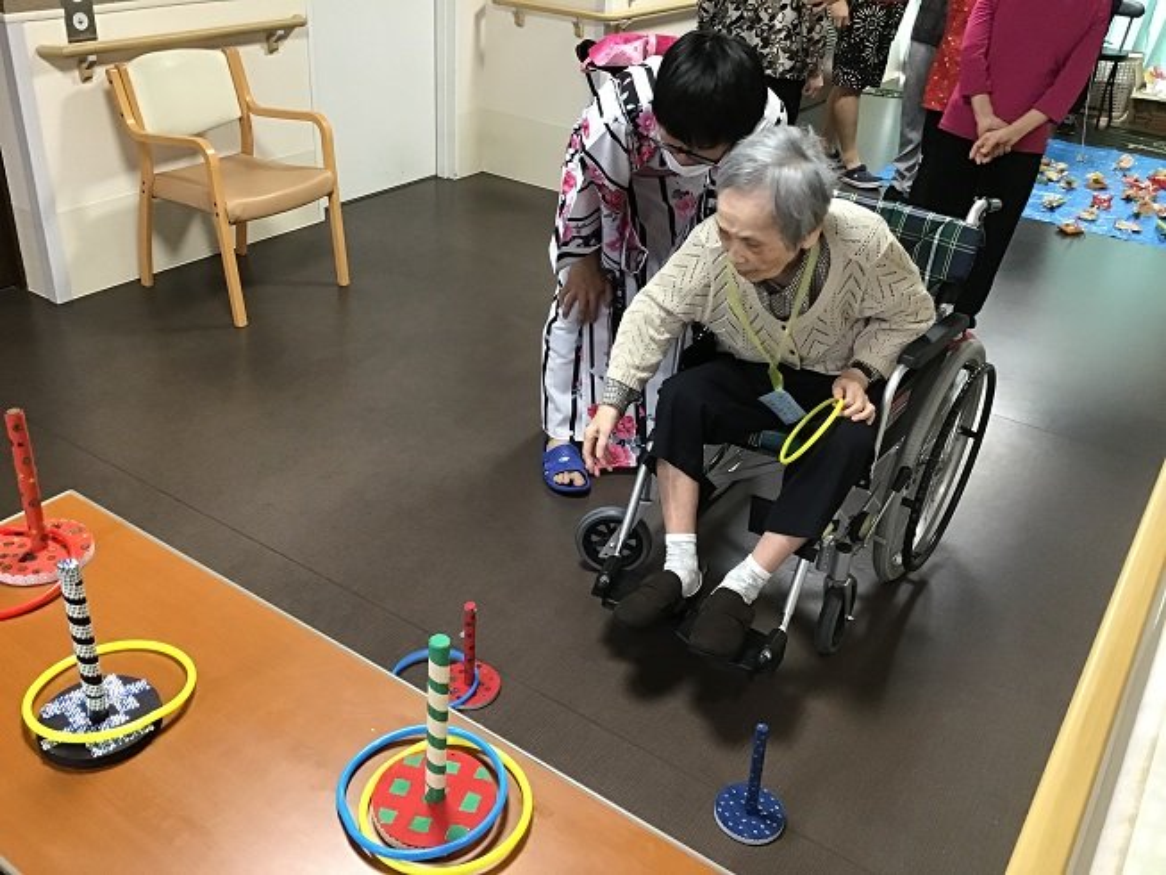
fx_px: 1044
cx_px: 583
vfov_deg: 45.5
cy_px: 438
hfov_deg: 58.3
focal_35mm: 31
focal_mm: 3.3
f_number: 2.4
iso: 125
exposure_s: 1/30
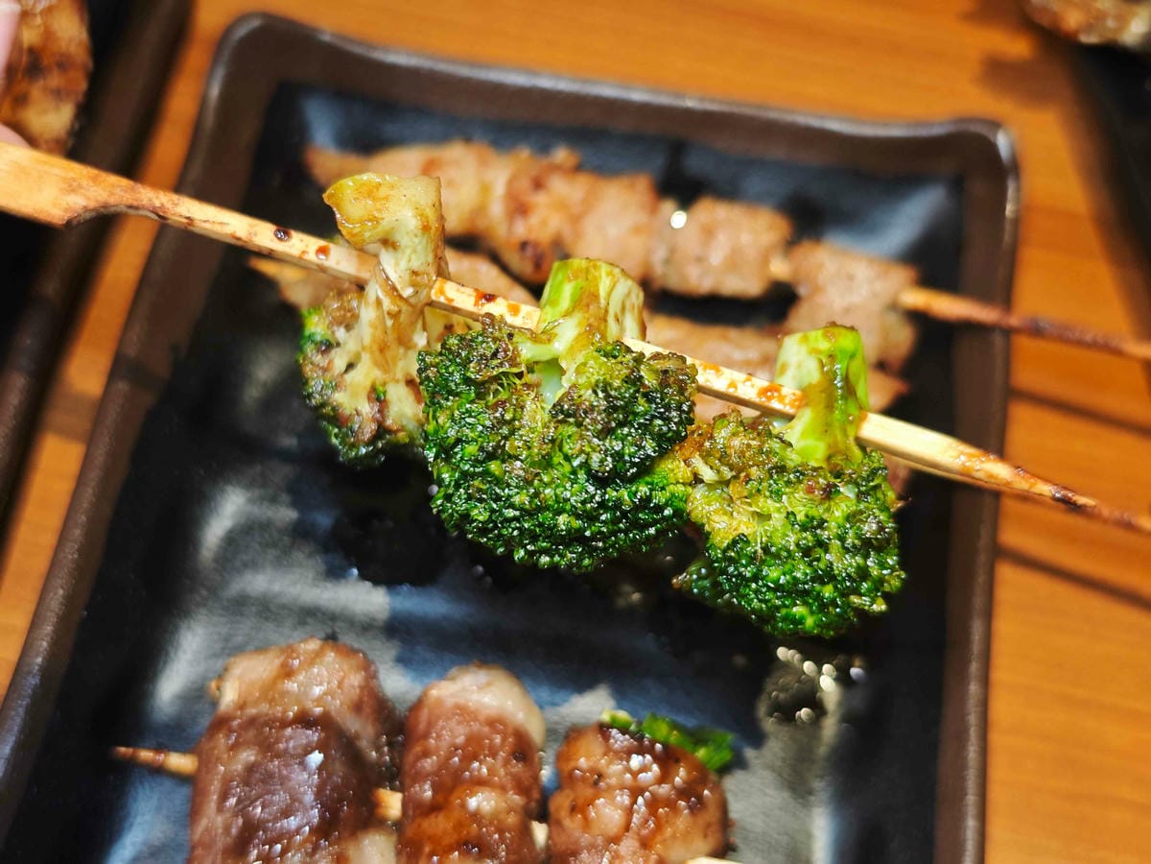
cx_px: 576
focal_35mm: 46
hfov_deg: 41.2
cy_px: 432
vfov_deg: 31.5
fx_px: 1530
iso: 320
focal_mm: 8.72
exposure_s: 1/120
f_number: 1.63
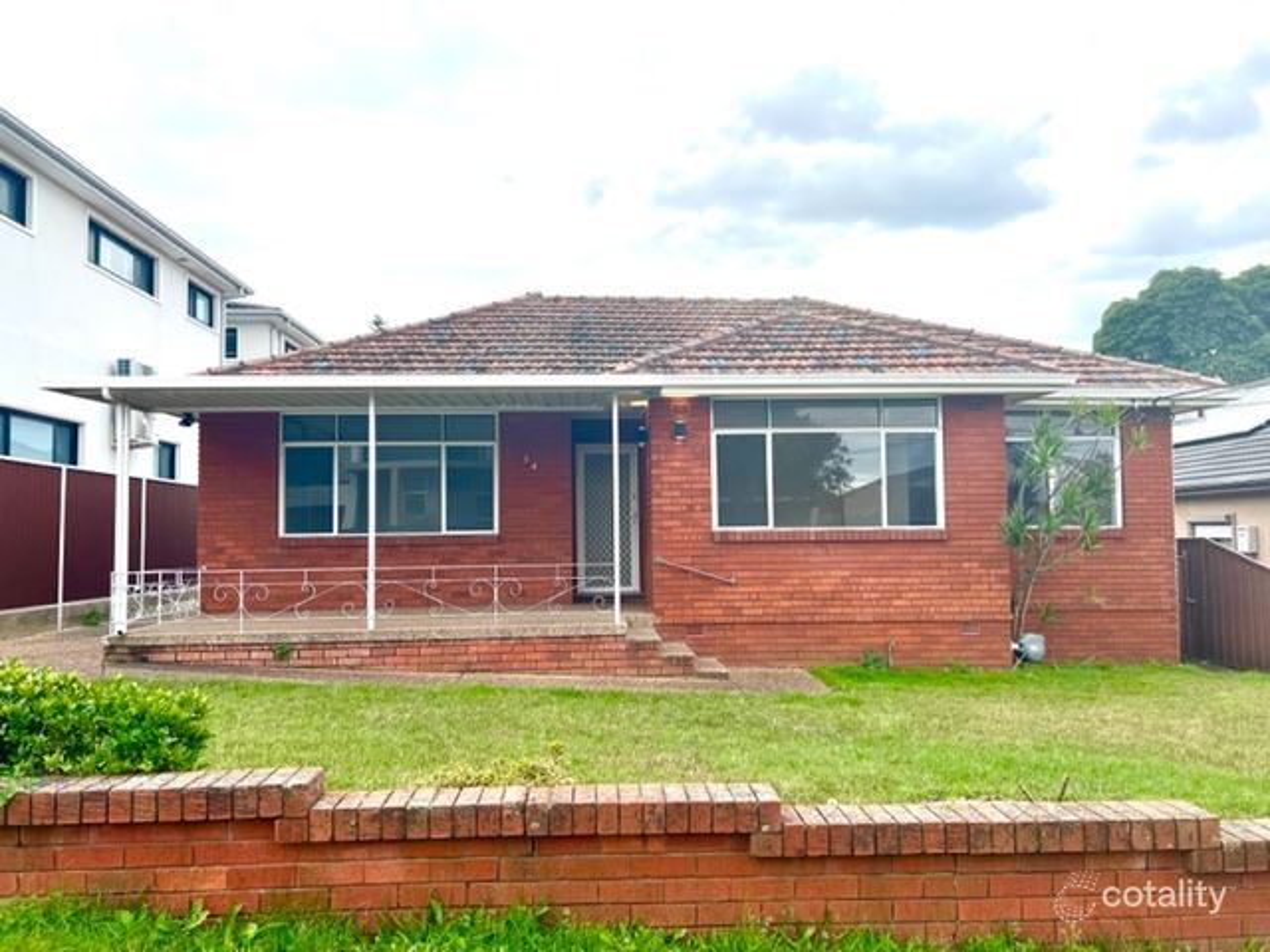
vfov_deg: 53.1
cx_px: 635
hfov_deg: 67.3
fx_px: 954
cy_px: 476
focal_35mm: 26
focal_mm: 5.7
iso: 50
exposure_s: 1/2208
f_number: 1.5
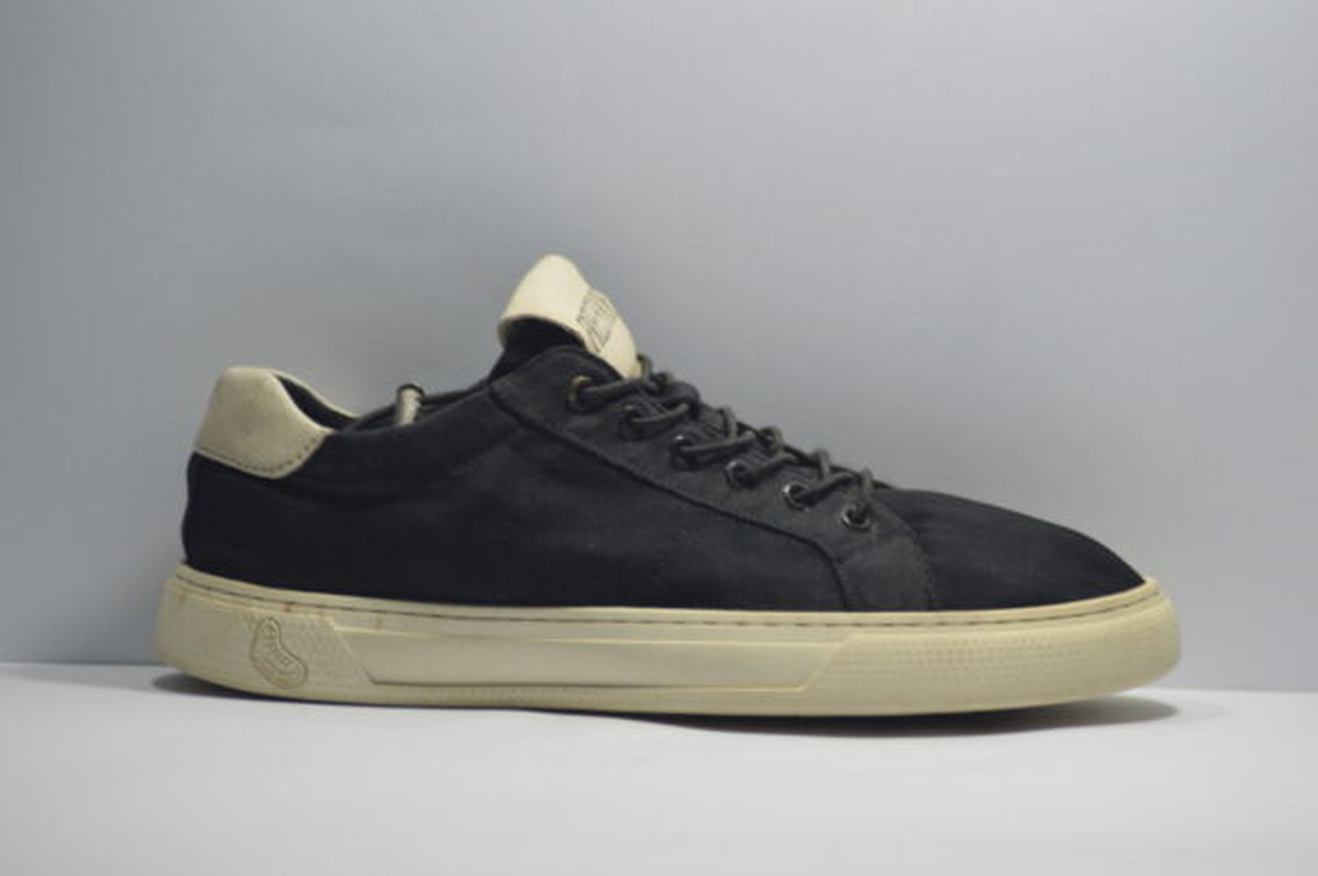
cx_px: 659
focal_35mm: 202
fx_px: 7407
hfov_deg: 10.2
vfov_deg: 6.8
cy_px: 438
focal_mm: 135
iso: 450
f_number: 4.2
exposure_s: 1/125
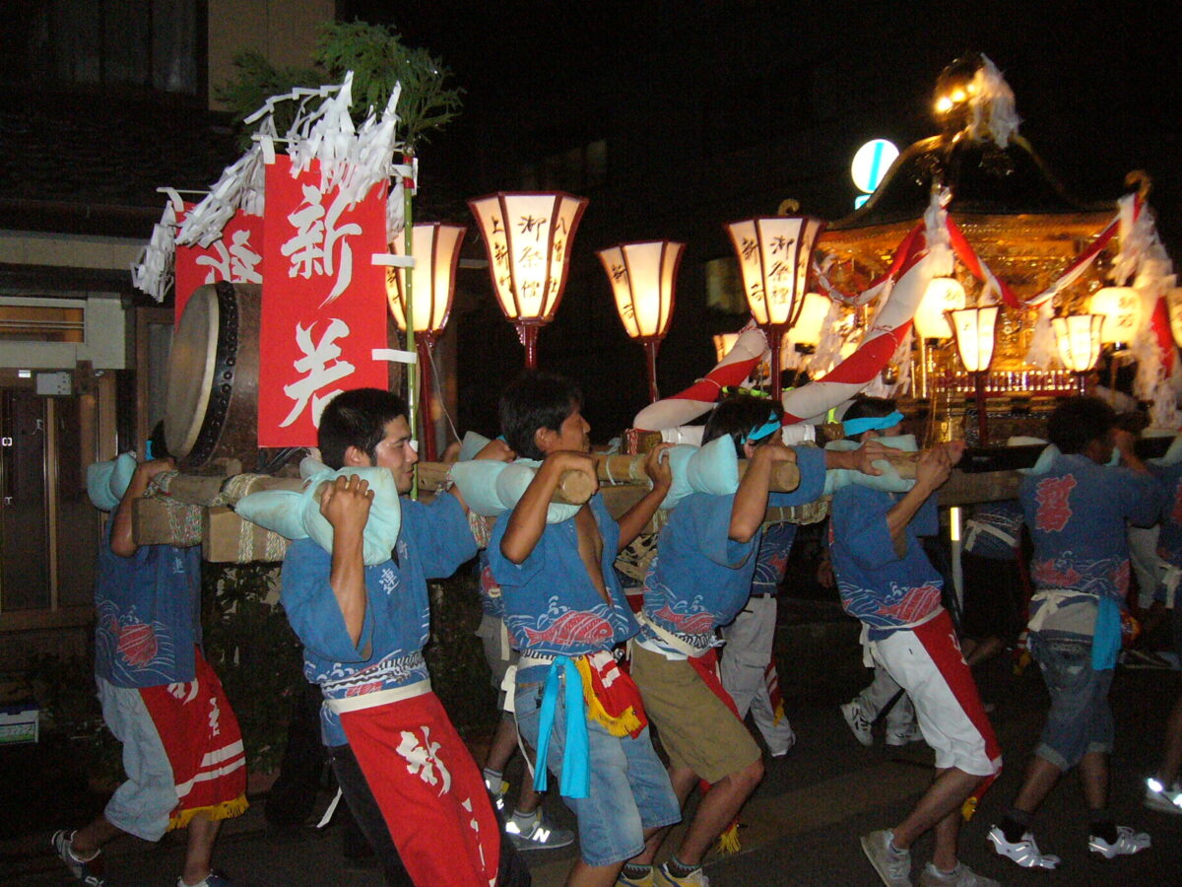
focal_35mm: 35
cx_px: 591
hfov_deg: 52.6
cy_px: 444
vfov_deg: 40.7
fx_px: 1195
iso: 400
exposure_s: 1/60
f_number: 2.8
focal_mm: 5.8
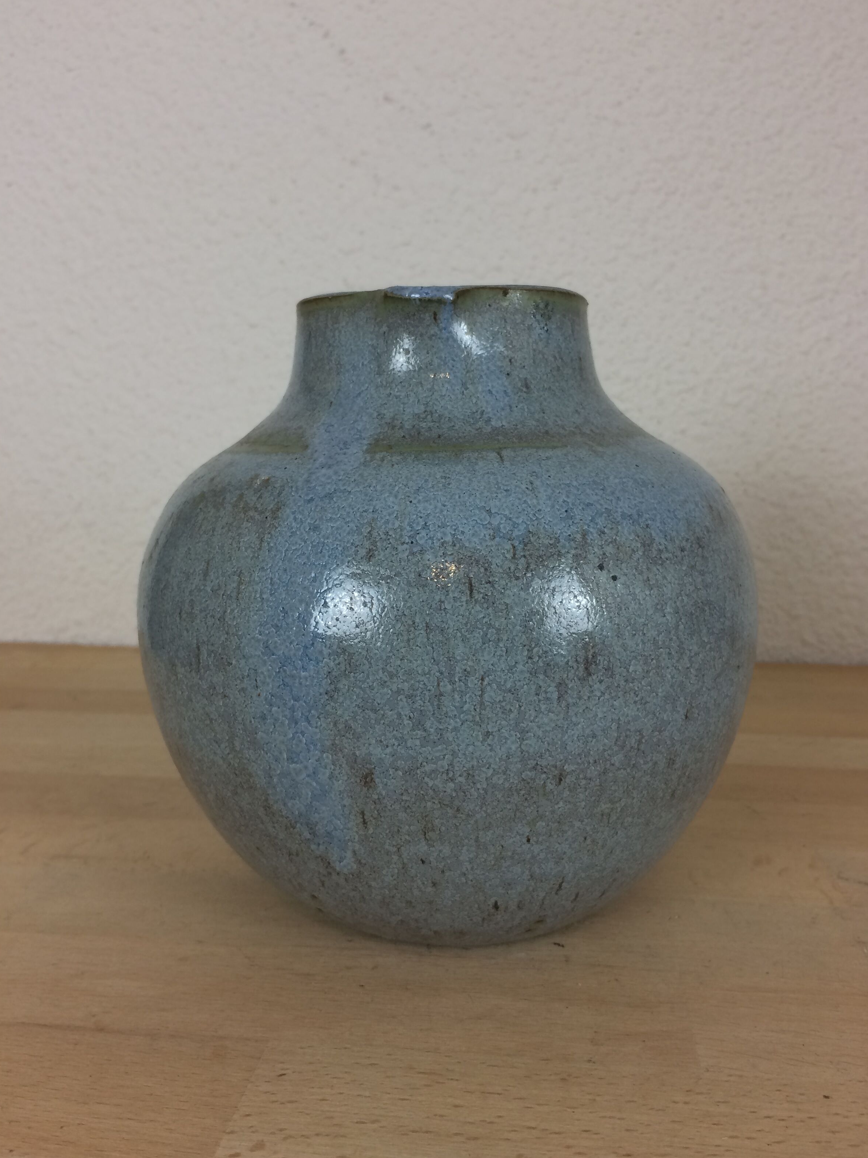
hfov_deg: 46.8
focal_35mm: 30
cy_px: 586
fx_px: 1003
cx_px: 445
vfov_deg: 60.0
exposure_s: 1/33
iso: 40
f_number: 2.2
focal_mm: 4.15
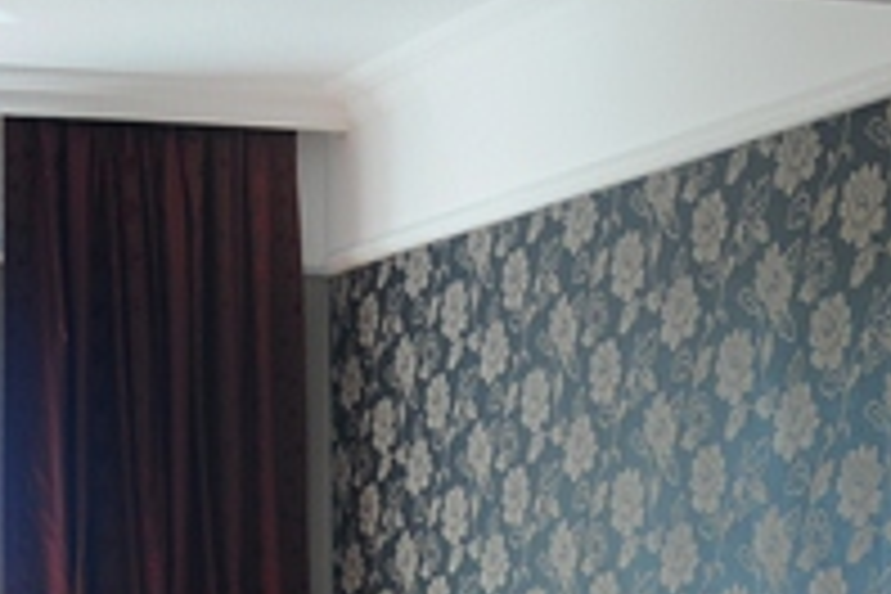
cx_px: 470
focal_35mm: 111
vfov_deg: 11.4
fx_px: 2747
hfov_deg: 18.4
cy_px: 1078
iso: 200
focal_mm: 18
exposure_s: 1/25
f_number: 3.5
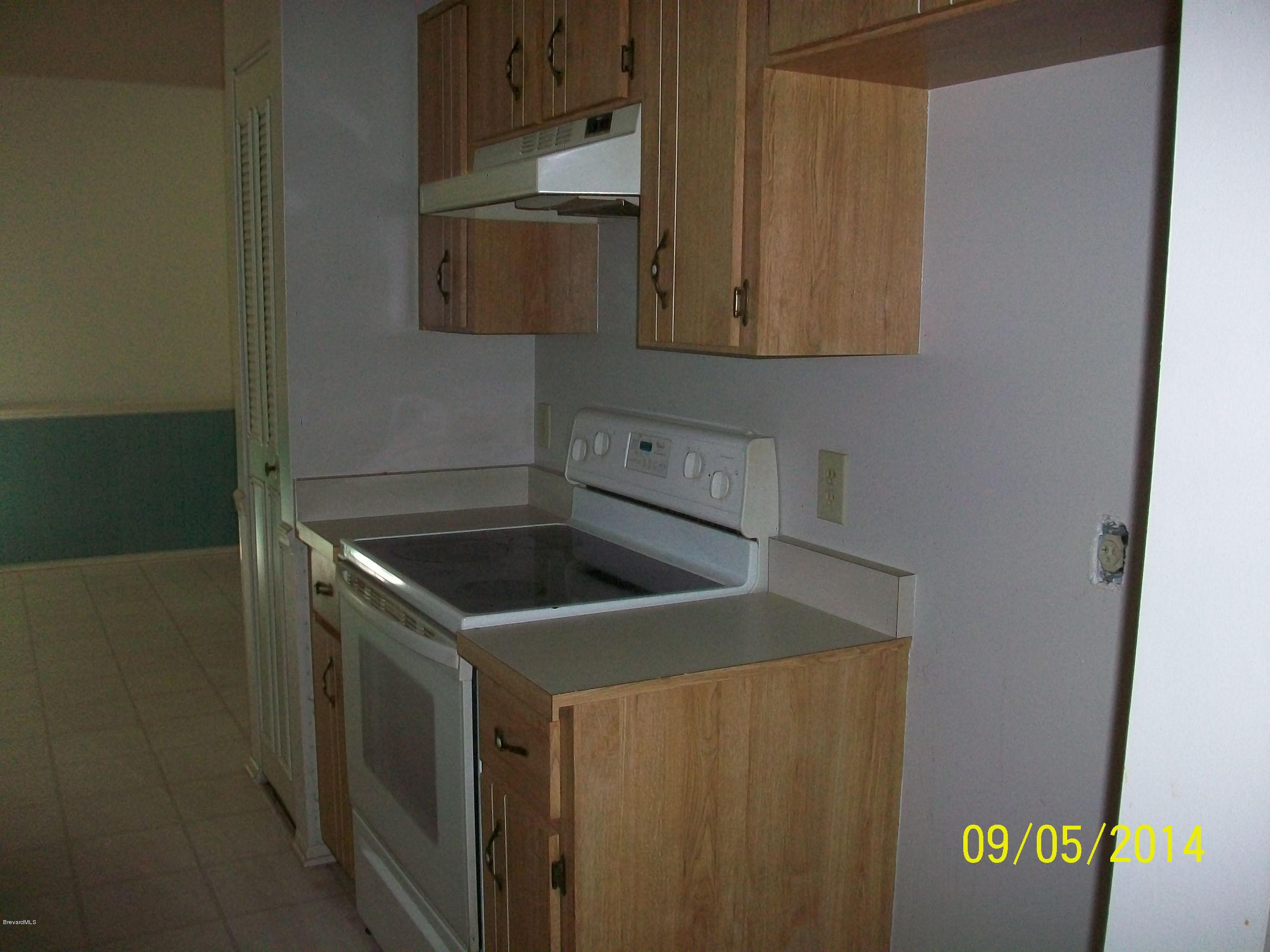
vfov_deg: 44.2
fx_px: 1174
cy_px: 476
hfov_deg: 56.8
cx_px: 635
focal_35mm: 32
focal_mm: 5.7
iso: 160
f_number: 2.8
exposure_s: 1/60
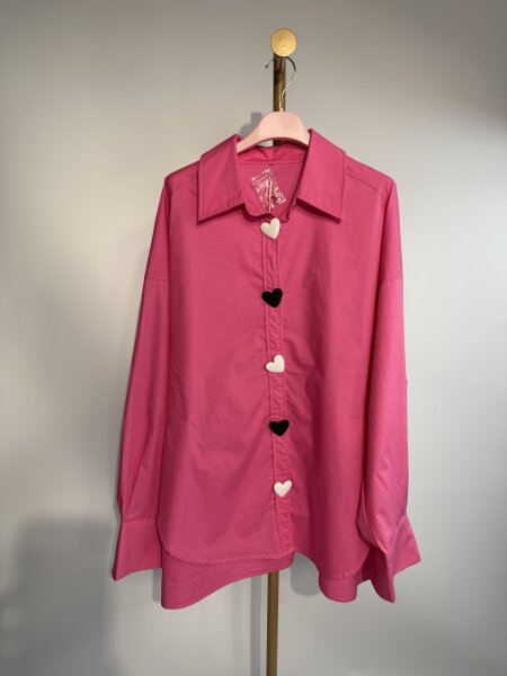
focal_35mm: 24
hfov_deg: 56.8
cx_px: 254
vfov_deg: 71.6
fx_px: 469
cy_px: 338
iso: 80
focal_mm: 6.76
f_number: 1.78
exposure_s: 1/575
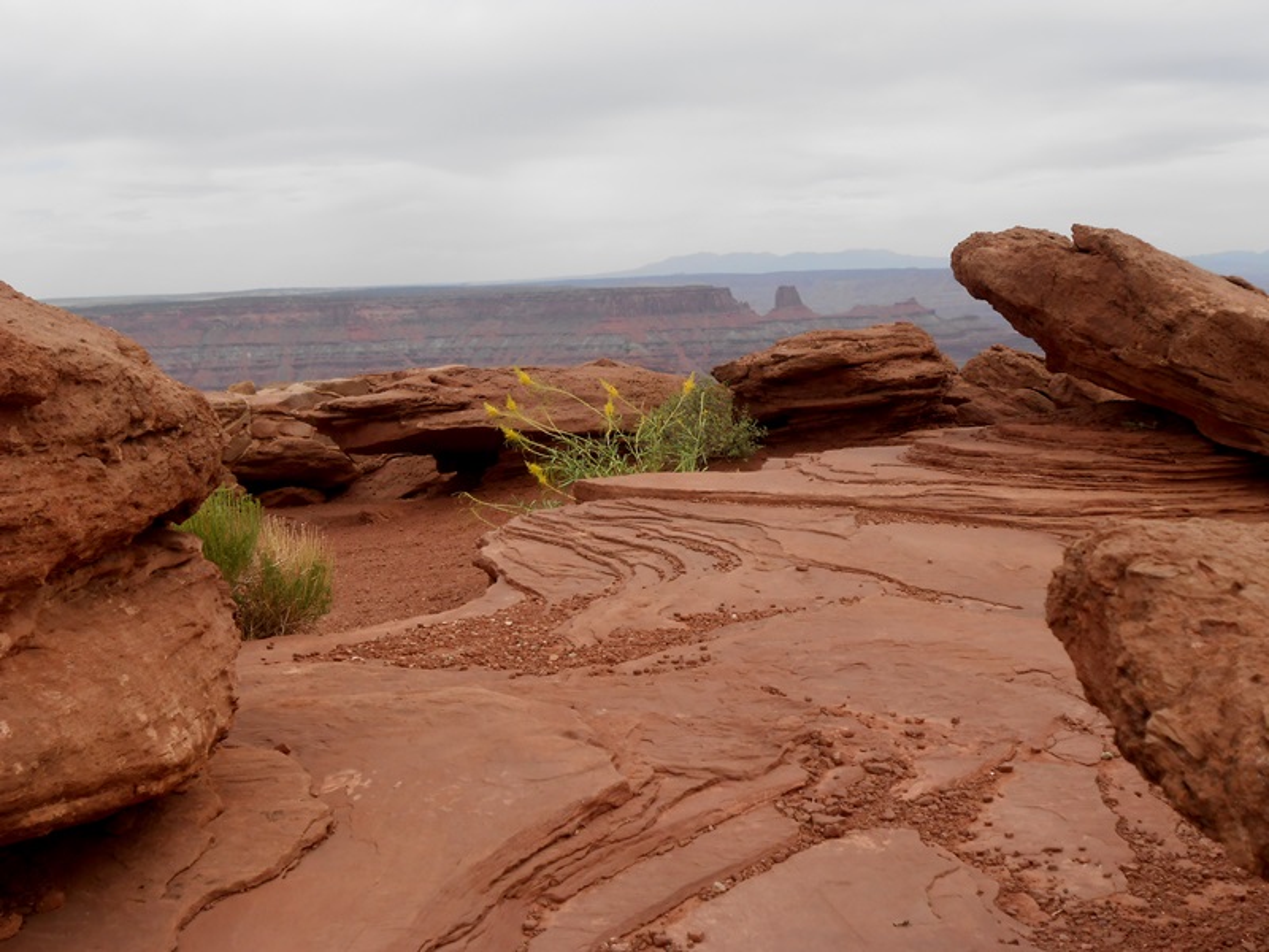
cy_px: 476
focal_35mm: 44
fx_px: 1613
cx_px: 634
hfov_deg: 42.9
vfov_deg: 32.9
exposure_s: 1/500
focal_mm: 7.8
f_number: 4.5
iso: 80
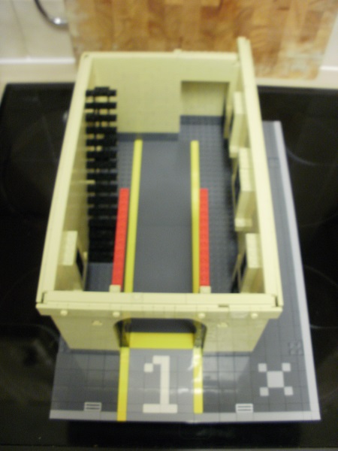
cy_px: 226
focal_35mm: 36
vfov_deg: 51.4
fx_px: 469
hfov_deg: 39.7
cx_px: 169
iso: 250
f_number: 3.5
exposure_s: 1/2
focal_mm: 6.3
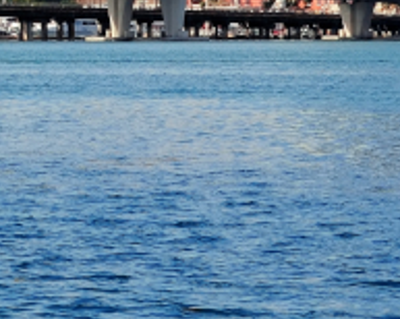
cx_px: -292
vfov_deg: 3.7
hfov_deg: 4.6
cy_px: -312
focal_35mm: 413
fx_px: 4884
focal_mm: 85
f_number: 13
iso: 200
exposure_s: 1/350
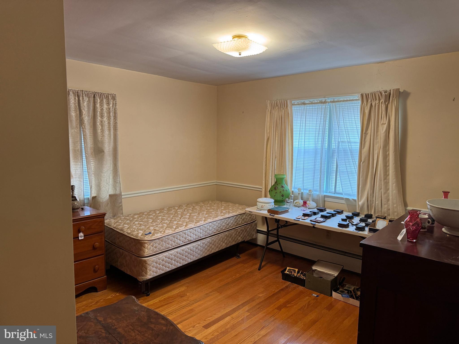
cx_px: 230
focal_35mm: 24
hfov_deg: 71.6
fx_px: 318
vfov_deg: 56.8
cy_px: 172
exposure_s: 1/60
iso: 250
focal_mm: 6.76
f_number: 1.78
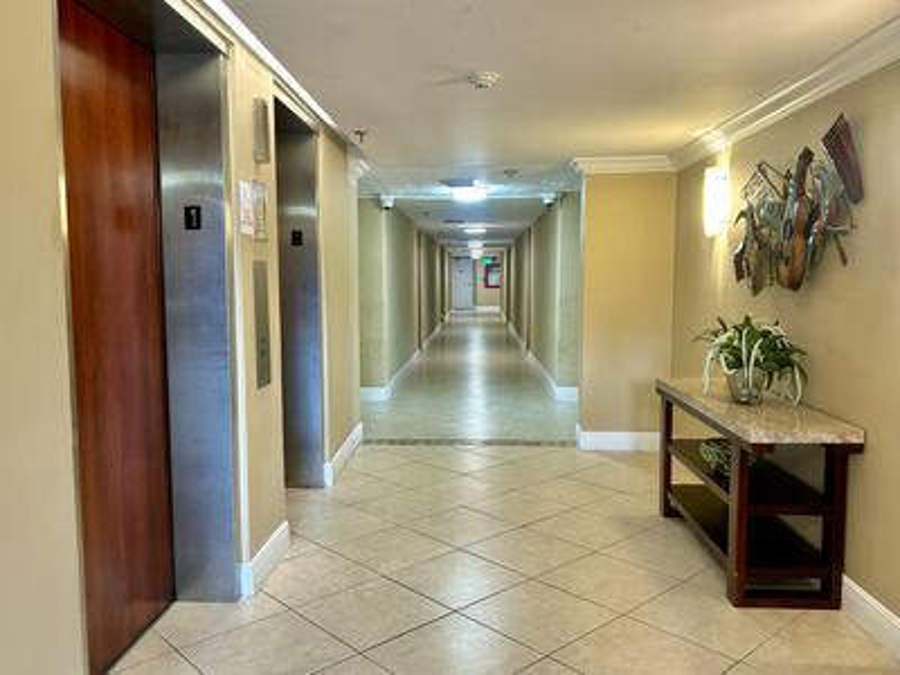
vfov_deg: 53.1
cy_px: 338
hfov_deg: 67.3
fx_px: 676
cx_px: 450
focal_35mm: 26
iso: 125
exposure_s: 1/60
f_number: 1.5
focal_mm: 5.7
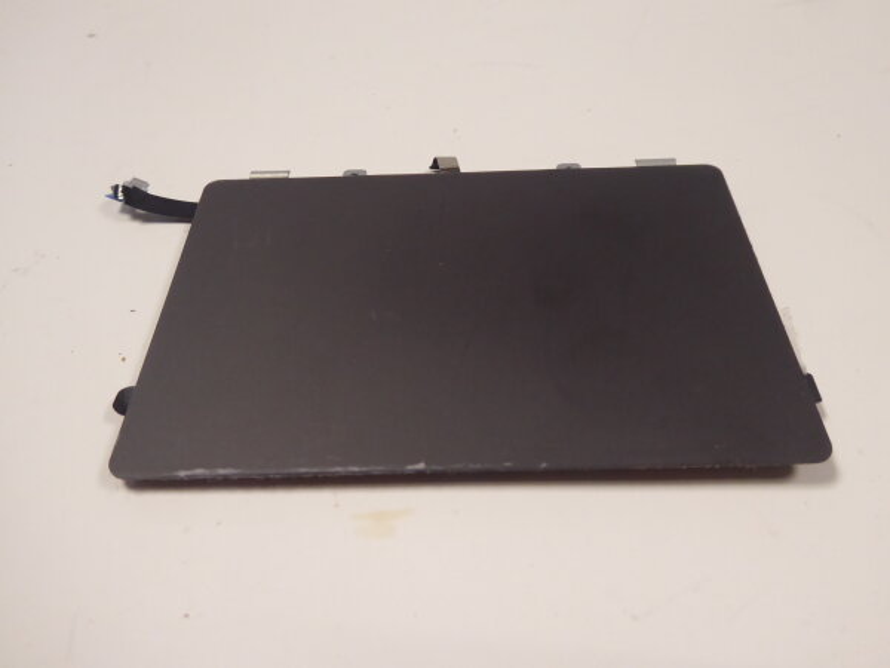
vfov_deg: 48.2
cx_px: 445
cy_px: 334
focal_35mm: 29
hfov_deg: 61.7
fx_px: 746
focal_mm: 5
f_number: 3.5
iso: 320
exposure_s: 1/60
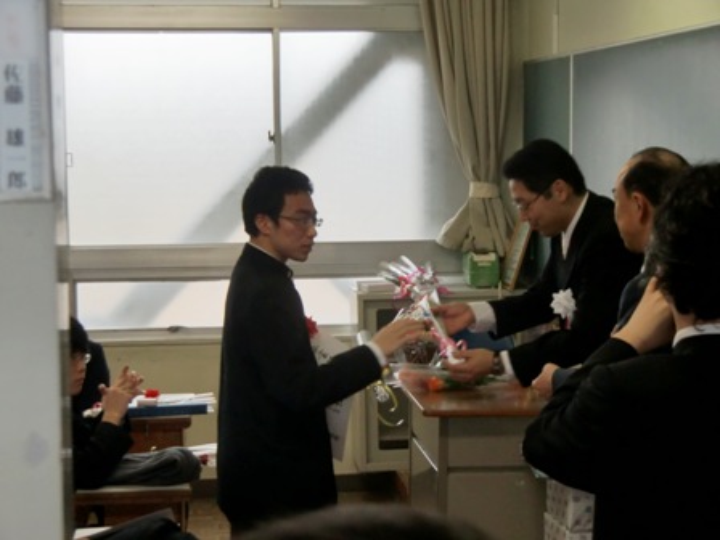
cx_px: 360
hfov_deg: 25.7
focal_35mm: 76
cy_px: 270
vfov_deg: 19.4
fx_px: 1581
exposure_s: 1/80
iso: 100
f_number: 4.6
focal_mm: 13.6
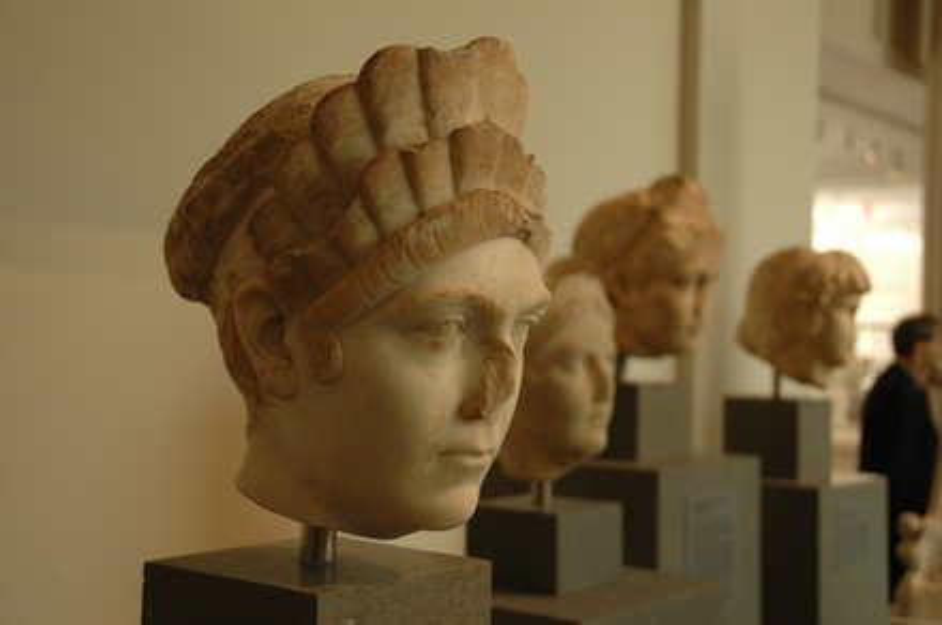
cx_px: 471
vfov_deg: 28.0
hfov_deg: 41.2
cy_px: 312
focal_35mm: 48
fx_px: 1254
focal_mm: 32
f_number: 4.5
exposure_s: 1/80
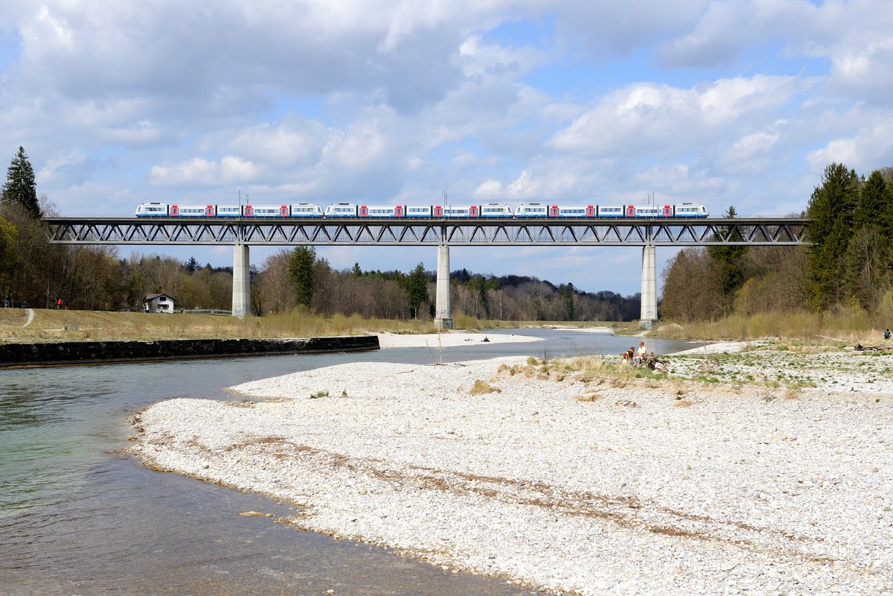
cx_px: 446
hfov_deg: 39.6
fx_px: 1240
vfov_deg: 27.0
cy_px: 298
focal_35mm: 50
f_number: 6.3
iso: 250
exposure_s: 1/1600
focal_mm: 50
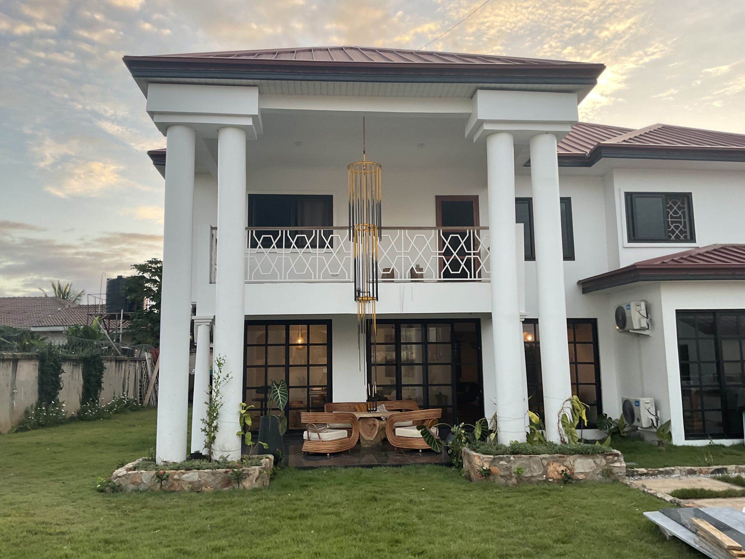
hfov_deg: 61.7
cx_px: 372
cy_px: 280
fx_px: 624
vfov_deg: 48.2
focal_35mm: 29
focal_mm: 3
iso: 20
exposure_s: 1/100
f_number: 1.8
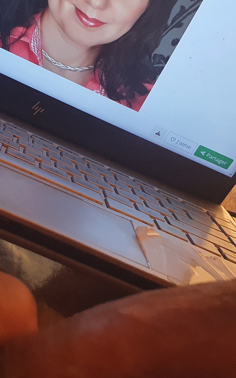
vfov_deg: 36.9
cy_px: 173
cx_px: 94
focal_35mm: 55
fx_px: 566
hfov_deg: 23.5
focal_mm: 4.32
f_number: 2.4
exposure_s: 1/50
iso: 400
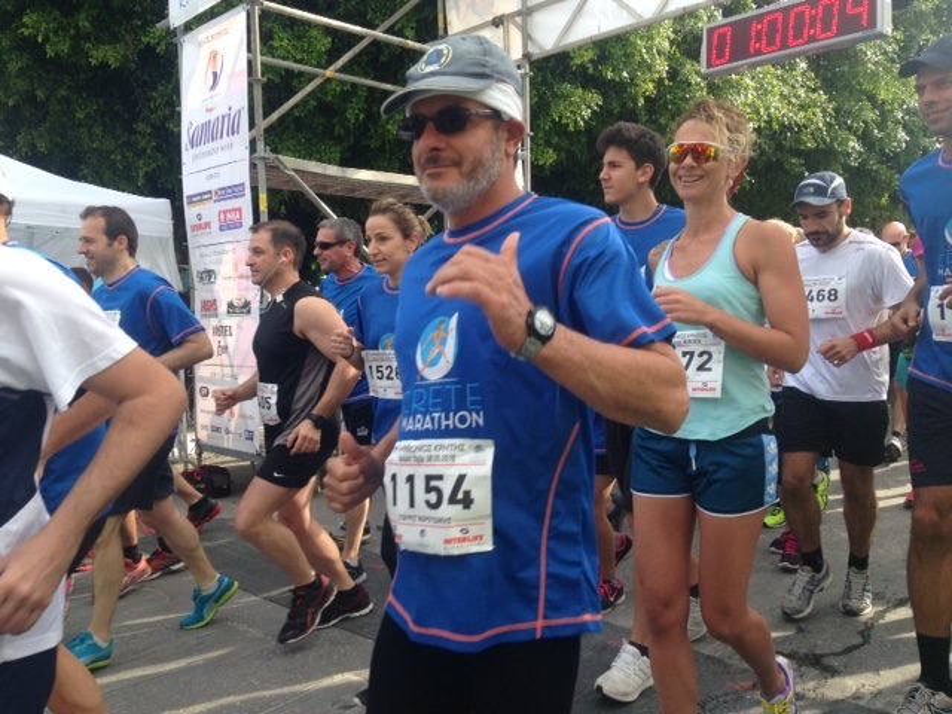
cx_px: 476
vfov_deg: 42.9
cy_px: 357
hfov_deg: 55.4
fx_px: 908
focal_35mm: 33
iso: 50
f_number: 2.4
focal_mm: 4.12
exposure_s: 1/452
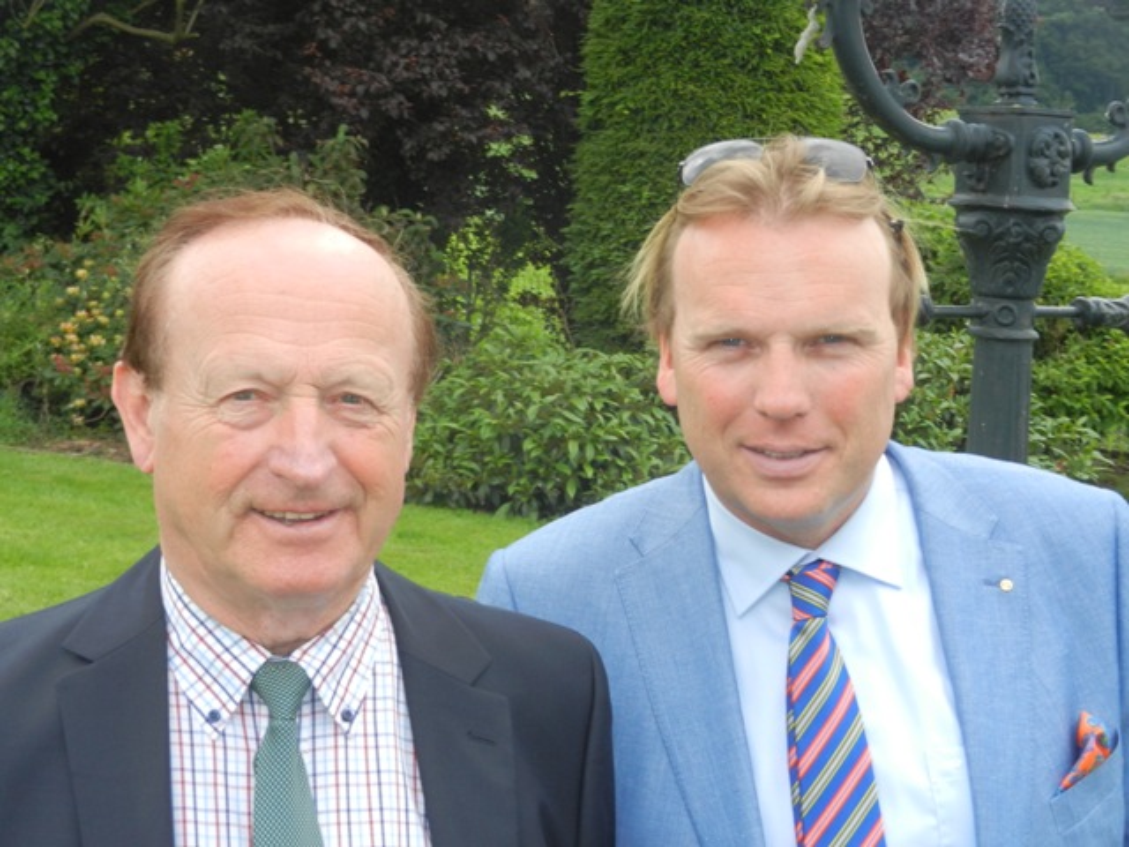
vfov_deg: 24.4
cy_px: 424
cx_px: 564
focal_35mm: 60
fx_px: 1957
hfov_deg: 32.2
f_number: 4.5
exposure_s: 1/320
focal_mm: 10.9
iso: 160
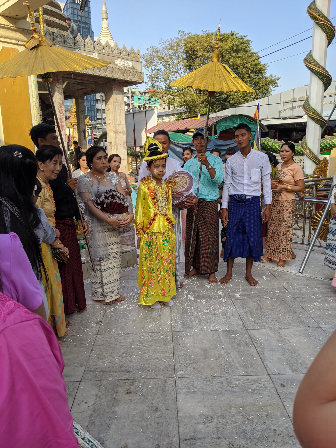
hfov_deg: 51.4
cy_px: 224
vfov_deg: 65.3
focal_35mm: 27
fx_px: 349
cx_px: 168
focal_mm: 4.44
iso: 65
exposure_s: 1/1174
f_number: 1.8
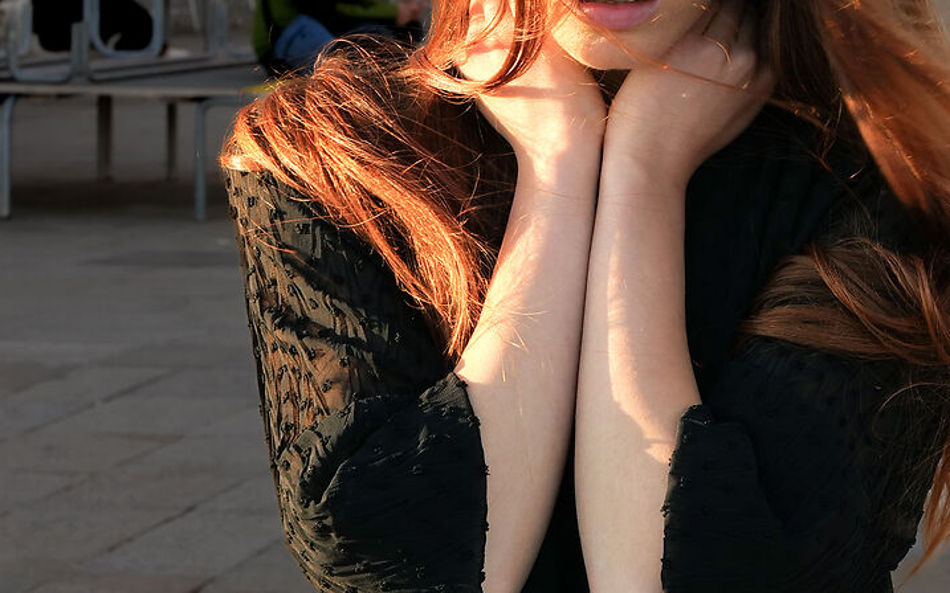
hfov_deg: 16.8
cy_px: -83
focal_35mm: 116
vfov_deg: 11.1
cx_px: 1296
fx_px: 3003
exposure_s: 1/60
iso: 200
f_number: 9
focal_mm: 34
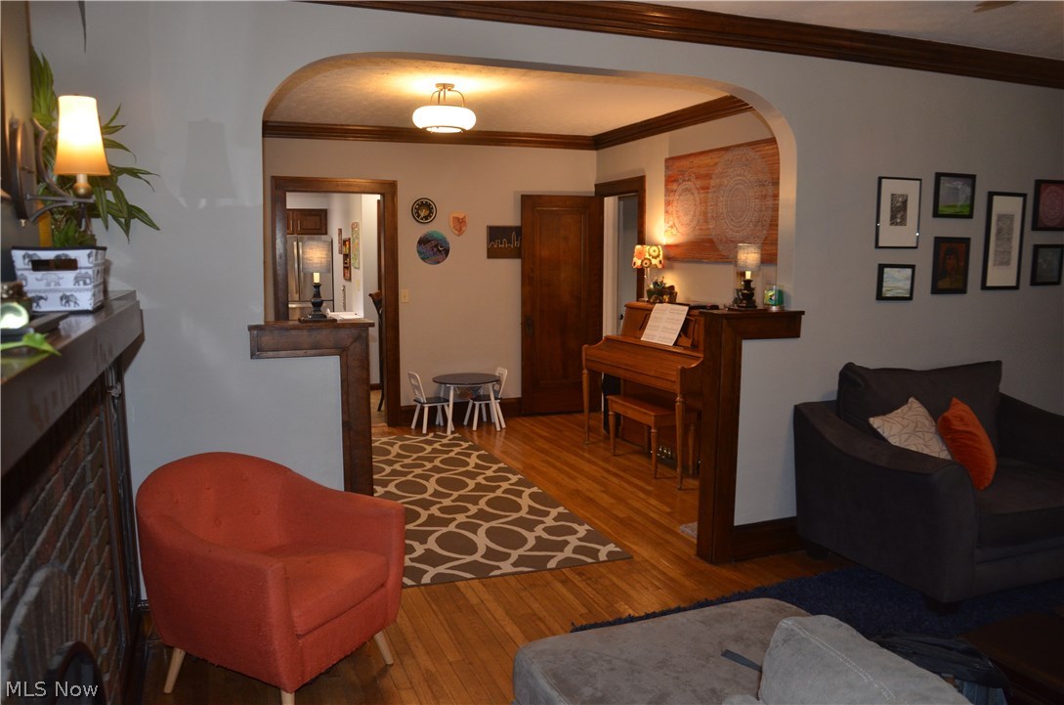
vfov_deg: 47.7
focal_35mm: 27
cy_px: 352
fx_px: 796
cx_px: 532
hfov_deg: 67.5
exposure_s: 1/60
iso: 800
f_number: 3.5
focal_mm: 18
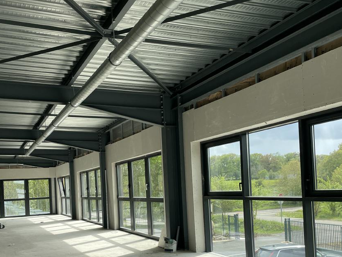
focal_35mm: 40
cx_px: 143
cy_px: 189
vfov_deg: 35.3
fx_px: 395
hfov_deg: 46.6
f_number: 1.6
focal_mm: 4.2
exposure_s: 1/682
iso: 32
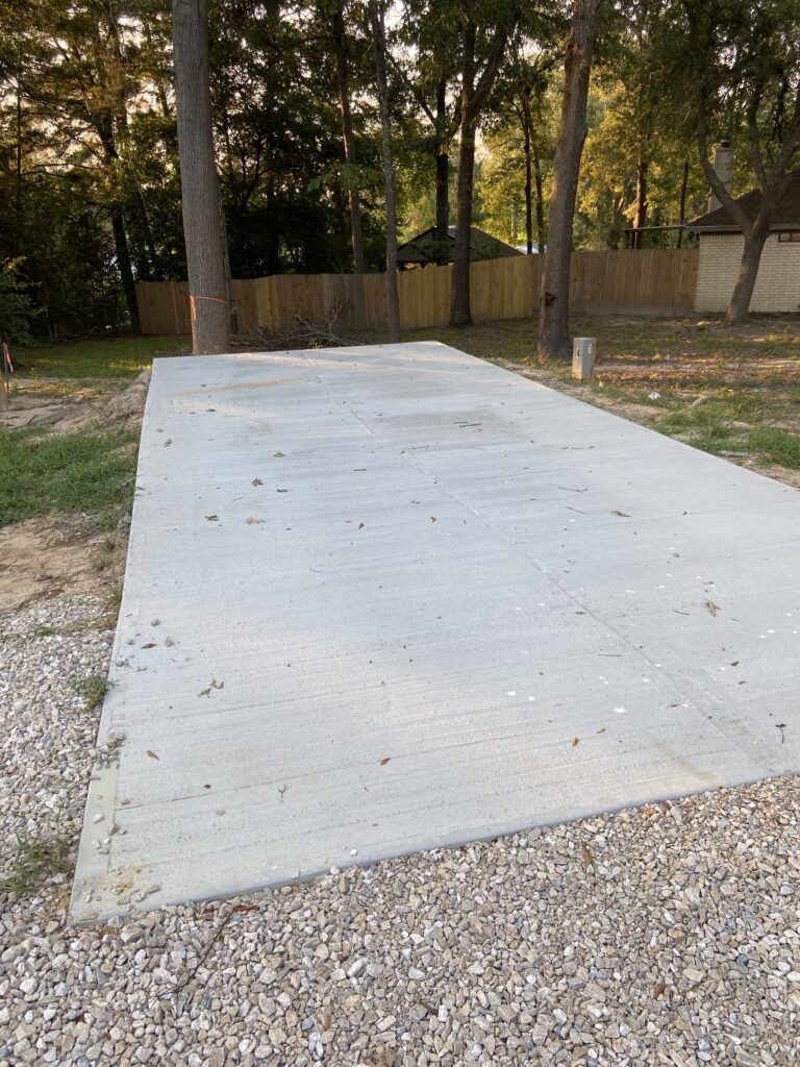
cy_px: 534
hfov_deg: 53.1
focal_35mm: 26
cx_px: 400
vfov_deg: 67.3
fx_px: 801
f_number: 1.8
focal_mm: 4.25
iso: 32
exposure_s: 1/161
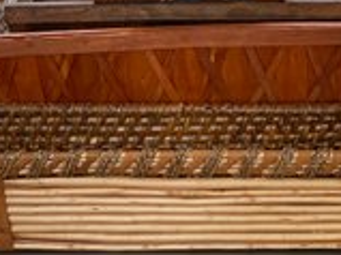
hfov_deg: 14.3
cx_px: 199
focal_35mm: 138
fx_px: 1358
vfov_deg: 10.7
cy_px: 63
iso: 125
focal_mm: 7.5
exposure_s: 1/99
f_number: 2.2
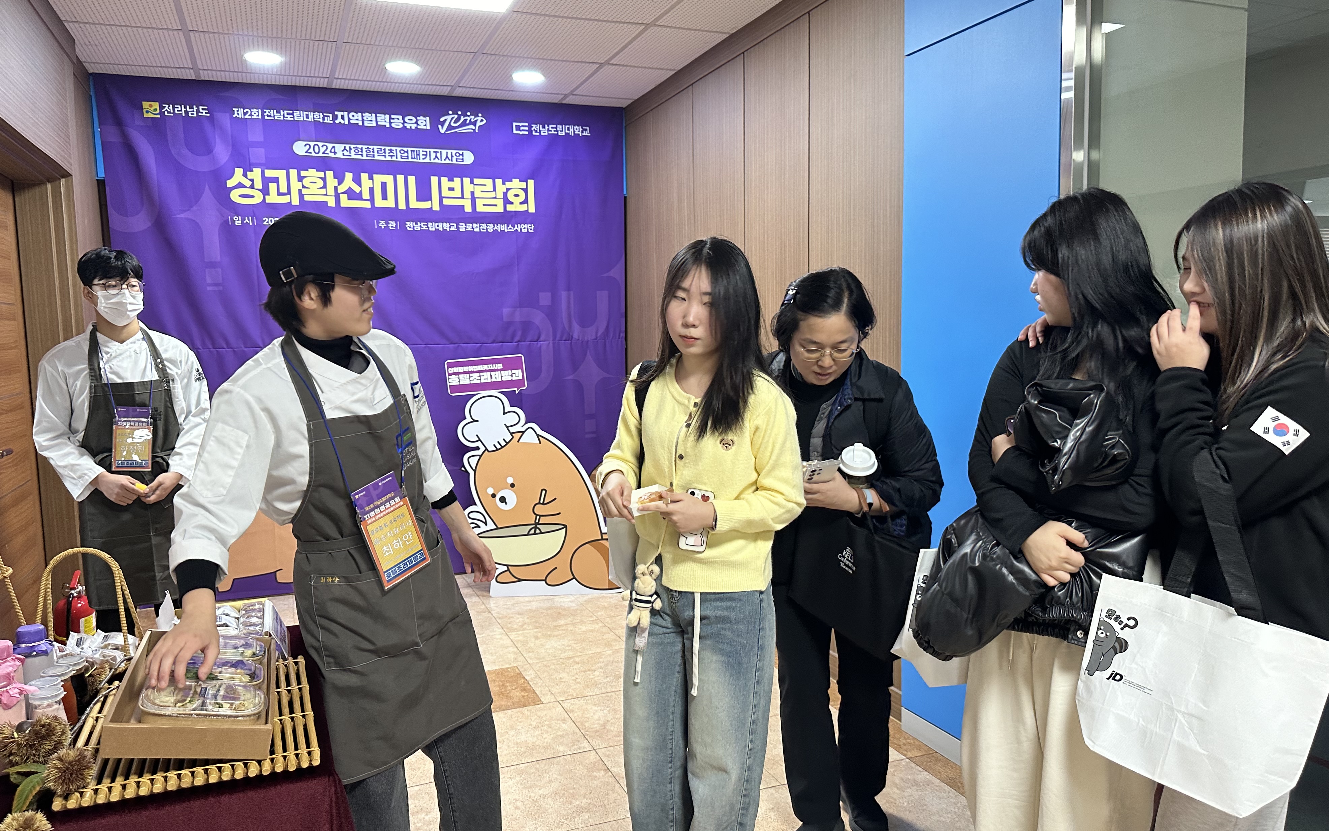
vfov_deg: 47.6
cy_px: 428
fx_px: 942
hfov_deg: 70.4
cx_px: 658
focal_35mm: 26
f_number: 1.78
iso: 250
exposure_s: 1/60
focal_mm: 6.86
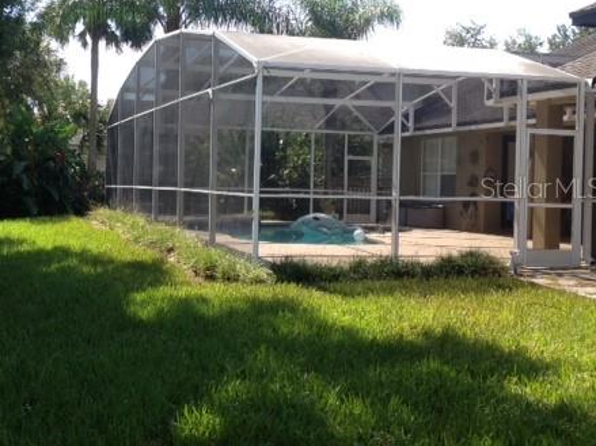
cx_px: 174
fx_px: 878
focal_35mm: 51
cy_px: 187
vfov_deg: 28.5
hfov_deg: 36.9
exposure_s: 1/400
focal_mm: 4.28
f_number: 2.4
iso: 50
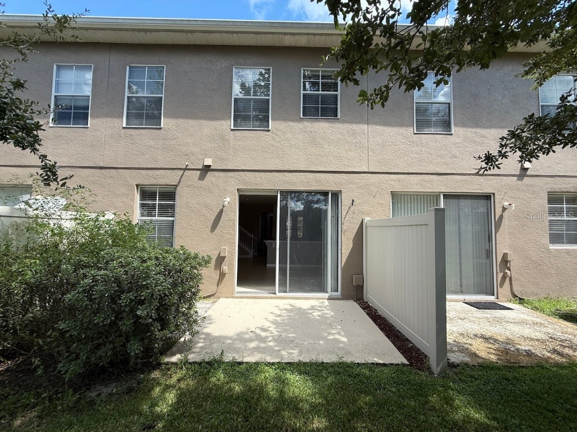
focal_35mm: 14
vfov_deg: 85.7
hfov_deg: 102.1
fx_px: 233
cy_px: 216
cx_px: 288
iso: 50
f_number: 2.2
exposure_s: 1/574
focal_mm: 2.22
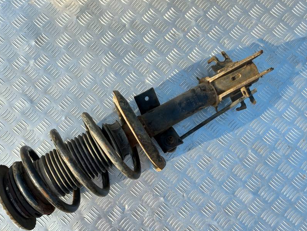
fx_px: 284
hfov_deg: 56.6
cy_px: 125
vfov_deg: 44.1
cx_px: 130
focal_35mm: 32
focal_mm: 4.6
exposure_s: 1/212
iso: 25
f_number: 1.8
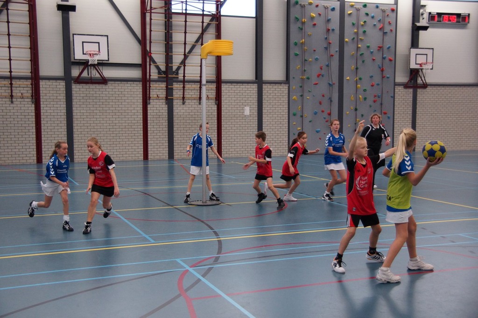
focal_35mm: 42
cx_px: 239
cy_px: 159
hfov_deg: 46.4
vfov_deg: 31.9
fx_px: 557
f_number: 4
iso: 1000
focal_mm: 28
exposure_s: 1/160
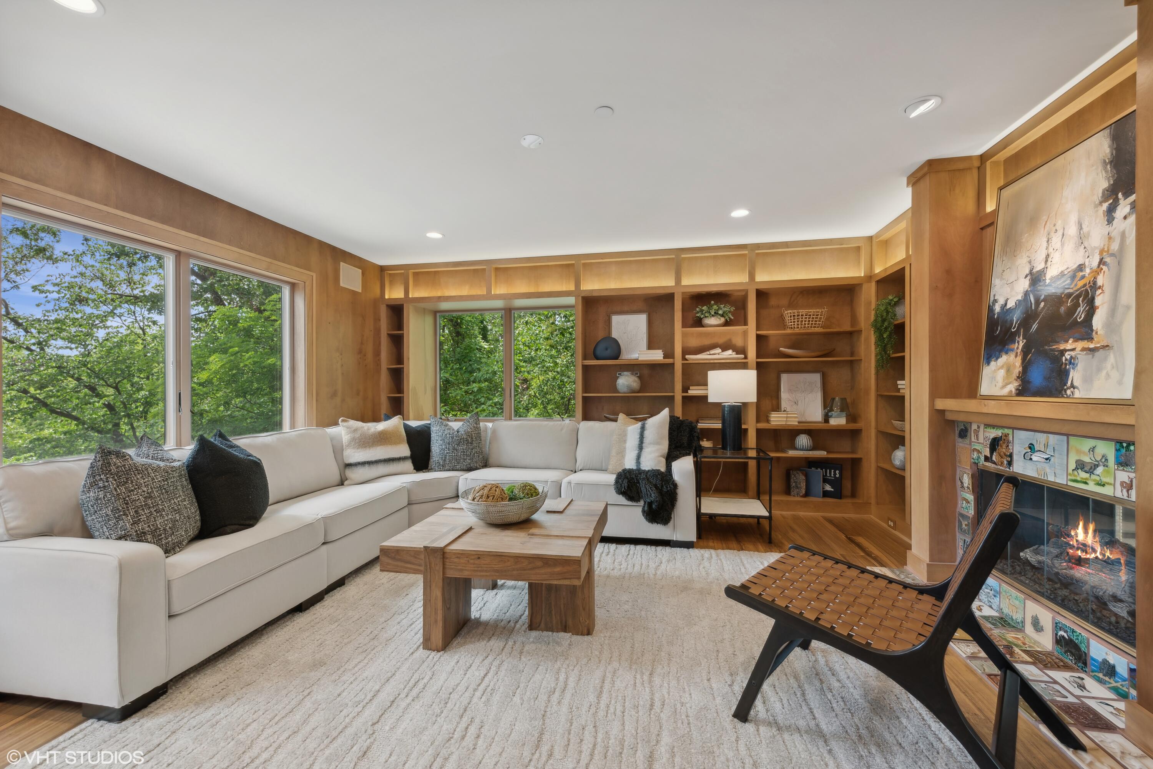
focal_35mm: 14
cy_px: 384
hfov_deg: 104.2
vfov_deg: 81.2
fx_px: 448
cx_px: 576
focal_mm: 14
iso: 200
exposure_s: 1/3.33
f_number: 11
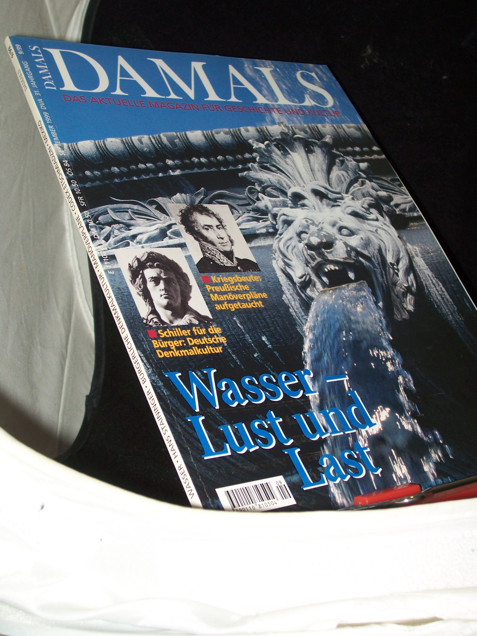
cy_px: 318
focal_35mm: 53
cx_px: 238
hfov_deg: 27.5
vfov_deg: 36.2
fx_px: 974
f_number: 3.2
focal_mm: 8.7
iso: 80
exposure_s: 1/80
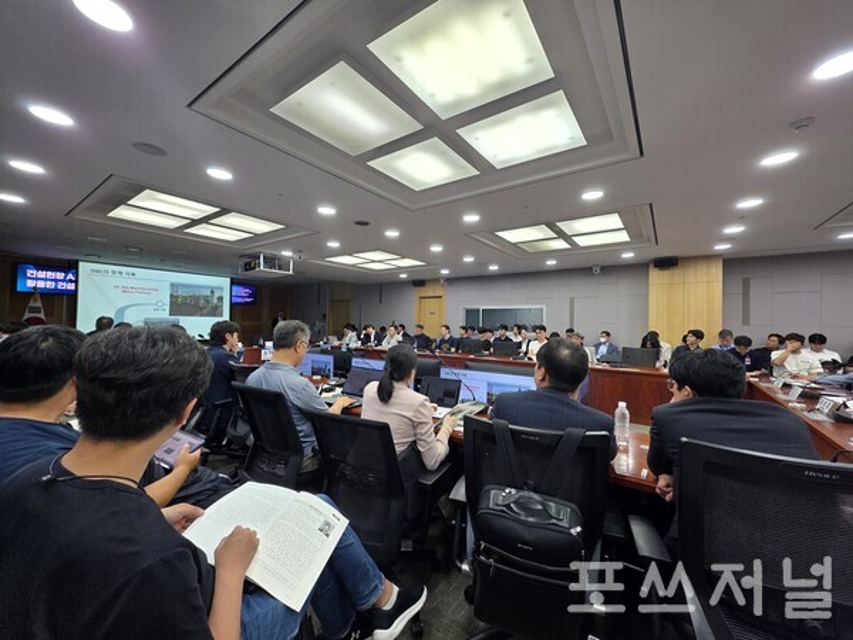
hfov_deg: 106.2
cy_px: 320
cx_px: 426
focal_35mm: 13
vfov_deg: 89.9
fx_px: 320
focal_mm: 2.2
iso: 64
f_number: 1.9
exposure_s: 1/120
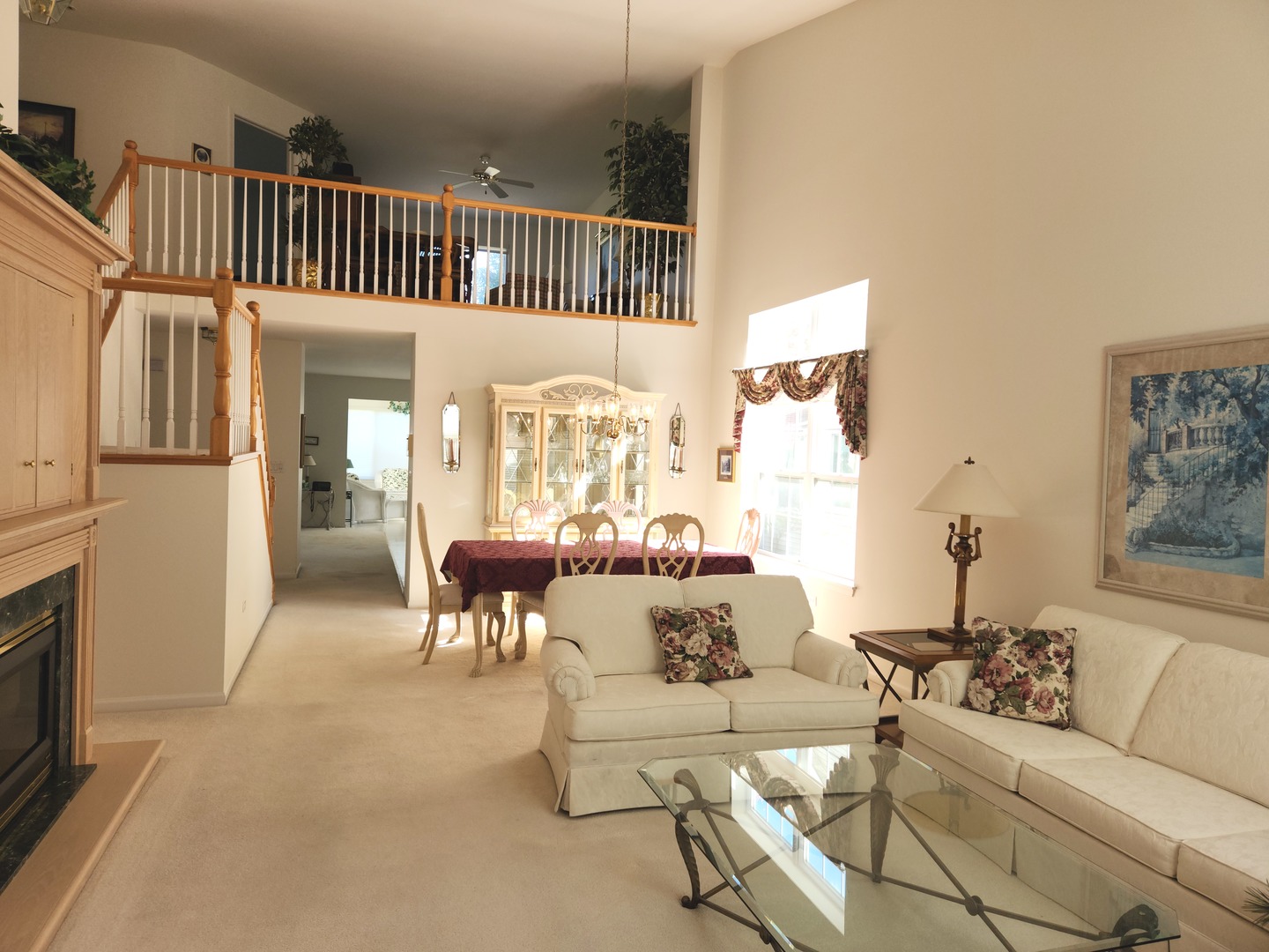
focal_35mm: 23
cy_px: 476
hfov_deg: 73.9
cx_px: 634
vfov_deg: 58.9
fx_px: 843
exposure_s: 1/120
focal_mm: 5.4
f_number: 1.8
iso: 25
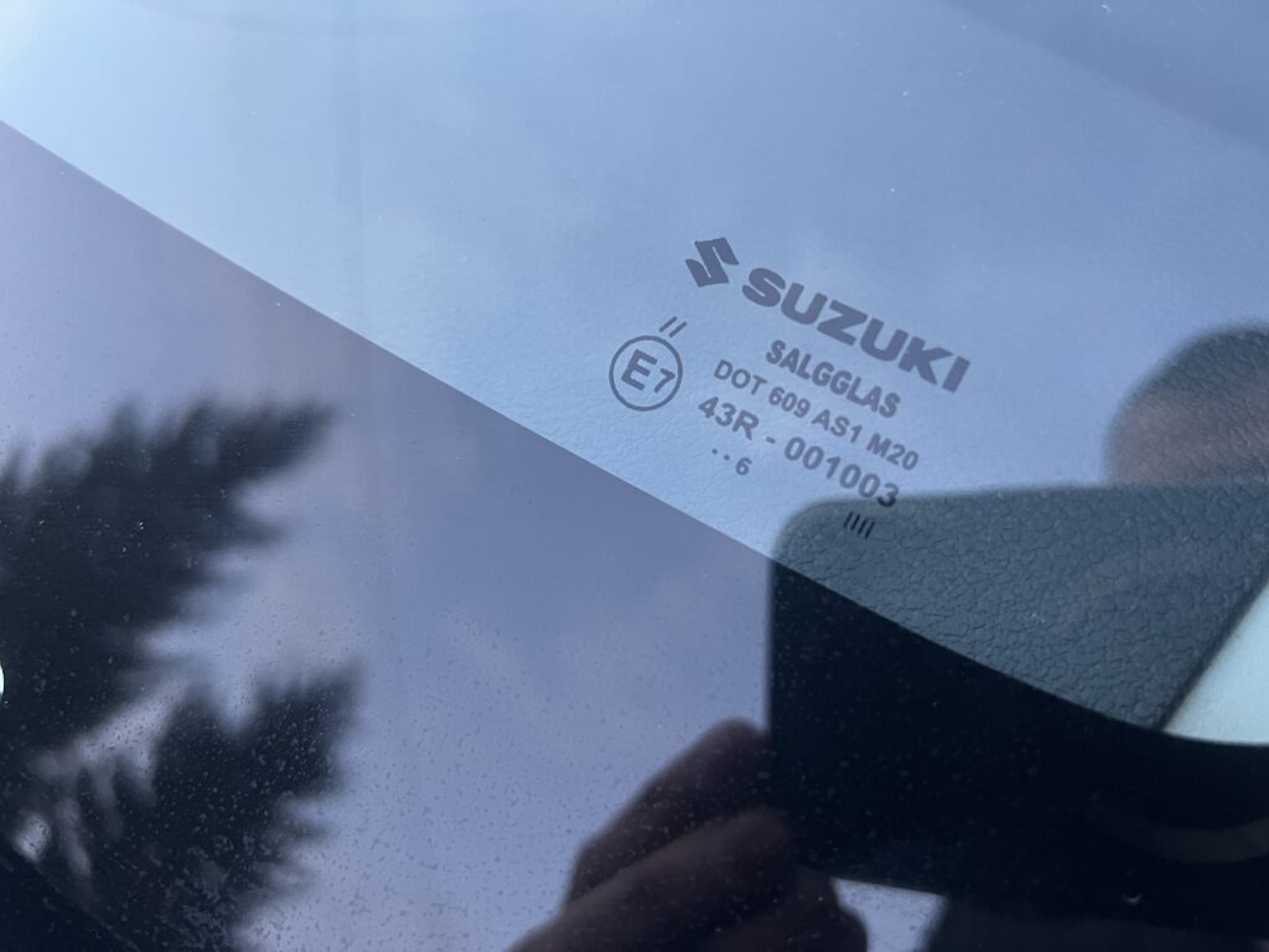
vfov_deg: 53.1
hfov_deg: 67.3
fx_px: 953
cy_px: 476
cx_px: 634
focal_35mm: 26
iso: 320
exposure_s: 1/60
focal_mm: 5.7
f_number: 1.5
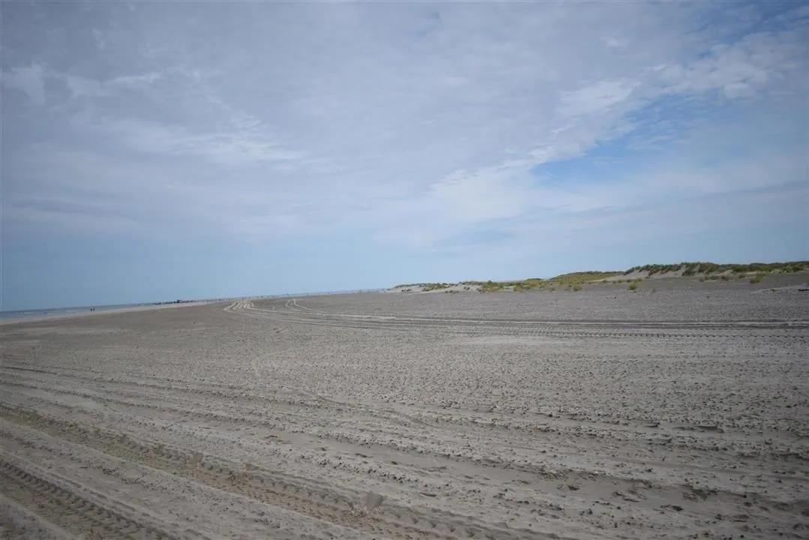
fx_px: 674
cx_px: 404
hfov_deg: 61.9
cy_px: 270
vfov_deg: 43.7
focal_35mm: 30
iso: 200
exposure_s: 1/4000
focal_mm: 20
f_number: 3.8
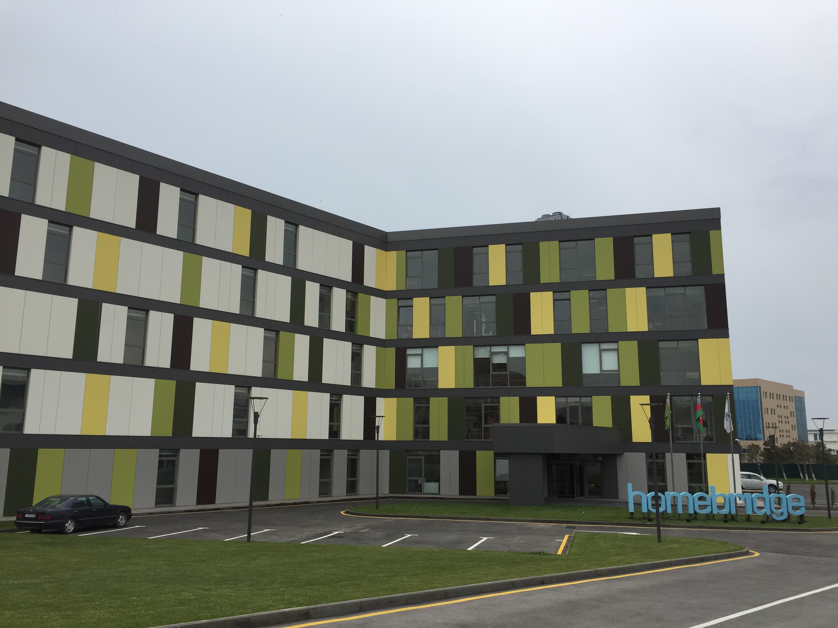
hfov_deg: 61.7
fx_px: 702
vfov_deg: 48.2
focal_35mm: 29
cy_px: 314
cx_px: 419
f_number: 2.2
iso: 32
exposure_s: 1/2083
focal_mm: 4.15
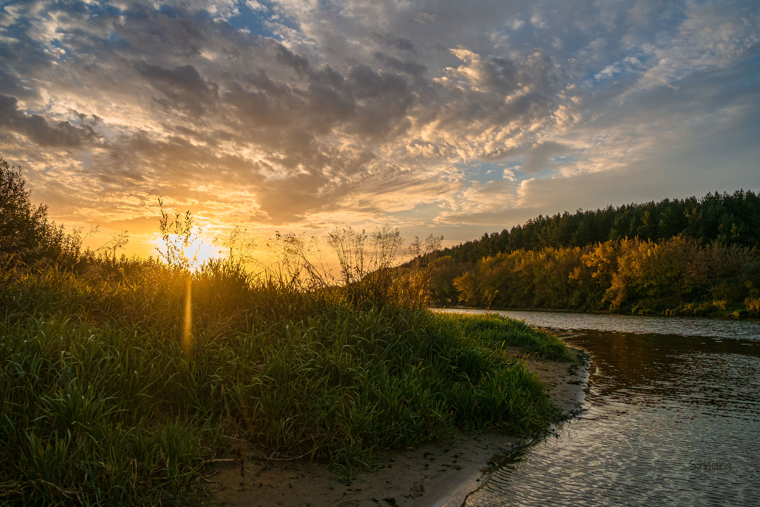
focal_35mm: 27
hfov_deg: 67.4
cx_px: 380
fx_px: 570
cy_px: 254
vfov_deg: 47.9
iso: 200
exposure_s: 1/640
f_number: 8
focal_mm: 18
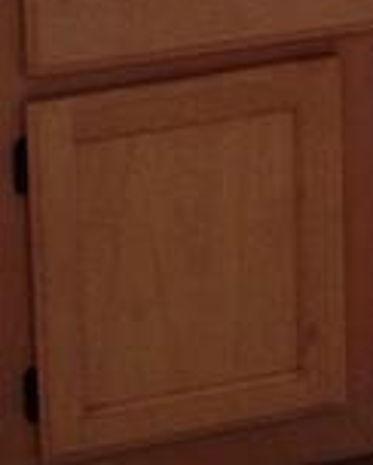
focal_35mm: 172
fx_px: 2369
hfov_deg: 8.8
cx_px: 512
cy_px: -486
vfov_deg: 10.3
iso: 64
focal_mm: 4.28
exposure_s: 1/15
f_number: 2.4
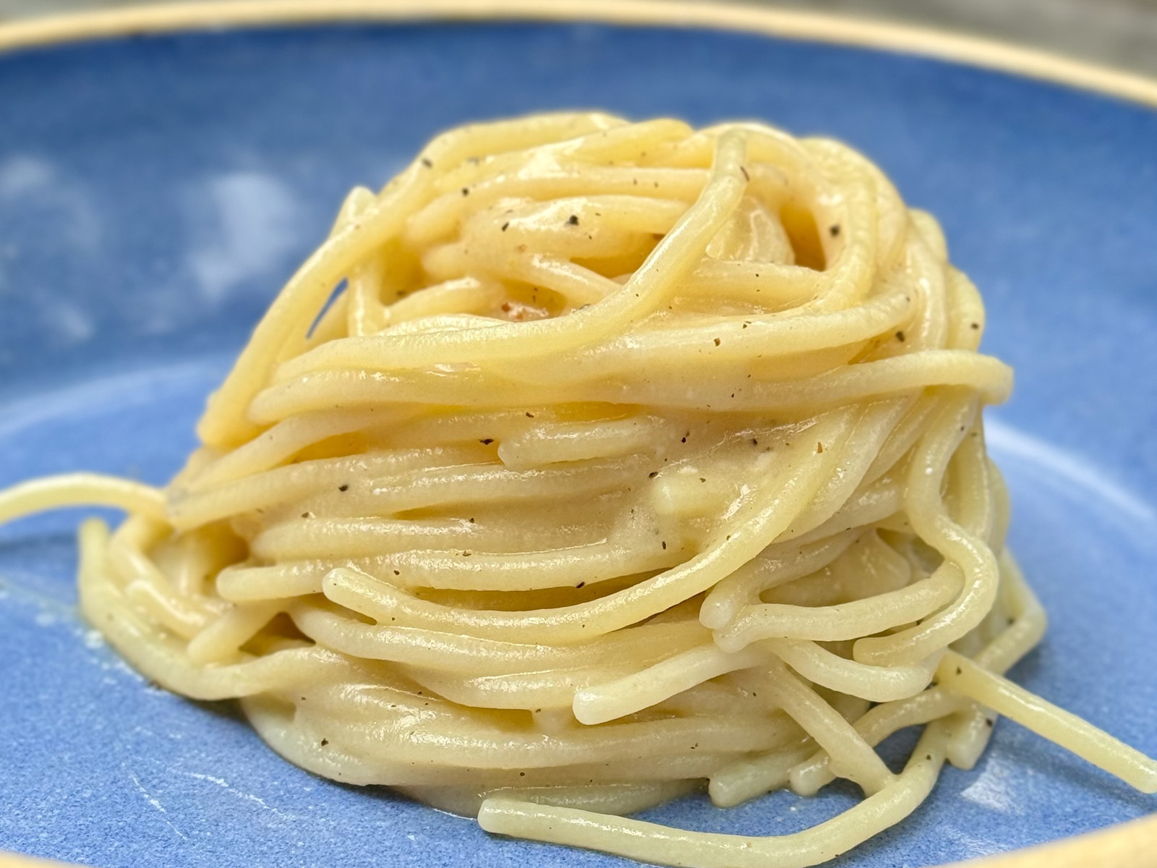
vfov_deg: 30.3
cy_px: 434
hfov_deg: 39.7
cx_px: 578
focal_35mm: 48
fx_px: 1604
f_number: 1.78
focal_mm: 6.76
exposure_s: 1/345
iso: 64
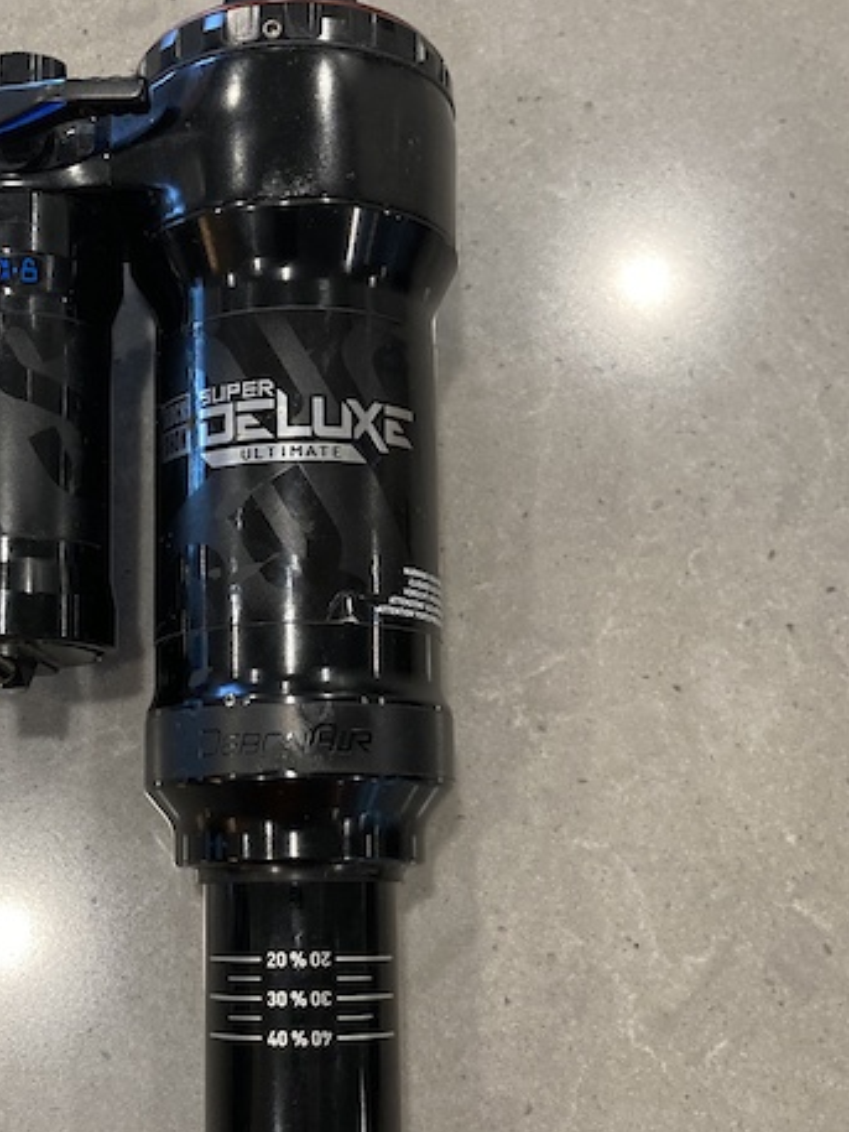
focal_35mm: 49
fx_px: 1602
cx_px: 250
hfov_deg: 29.4
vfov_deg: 38.9
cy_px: 624
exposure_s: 1/60
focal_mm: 3.99
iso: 125
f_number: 1.8
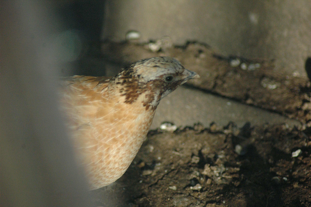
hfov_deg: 6.2
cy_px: 104
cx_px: 156
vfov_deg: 4.2
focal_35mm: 330
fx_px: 2848
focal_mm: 220
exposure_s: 1/2000
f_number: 5.6
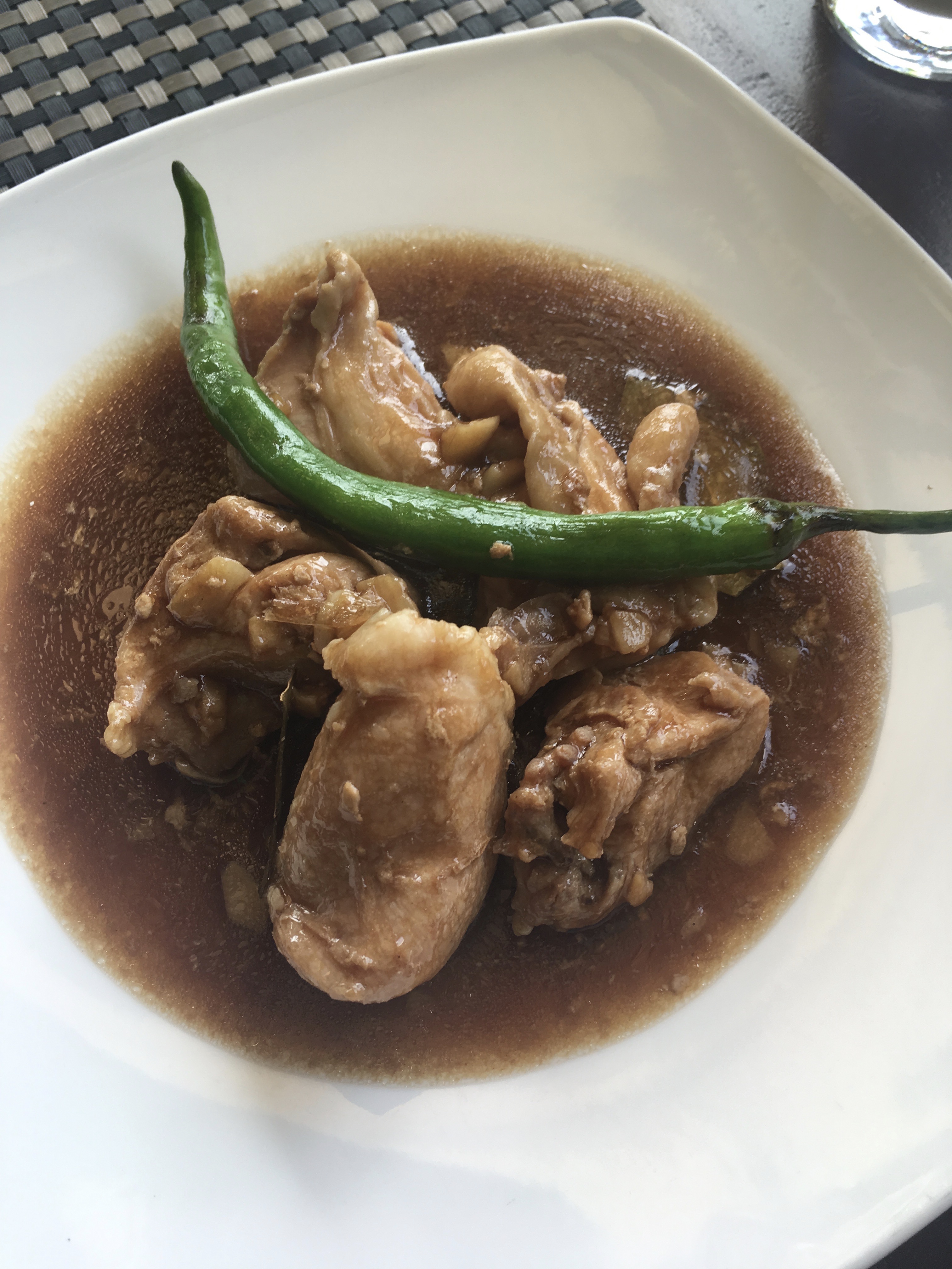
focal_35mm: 29
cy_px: 634
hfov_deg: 48.2
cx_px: 476
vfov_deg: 61.7
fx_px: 1063
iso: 25
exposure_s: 1/130
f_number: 2.2
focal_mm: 4.15
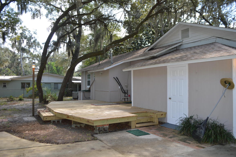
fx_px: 177
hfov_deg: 67.4
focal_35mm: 27
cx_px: 118
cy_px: 78
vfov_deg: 47.9
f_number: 4
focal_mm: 18
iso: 110
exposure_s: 1/125
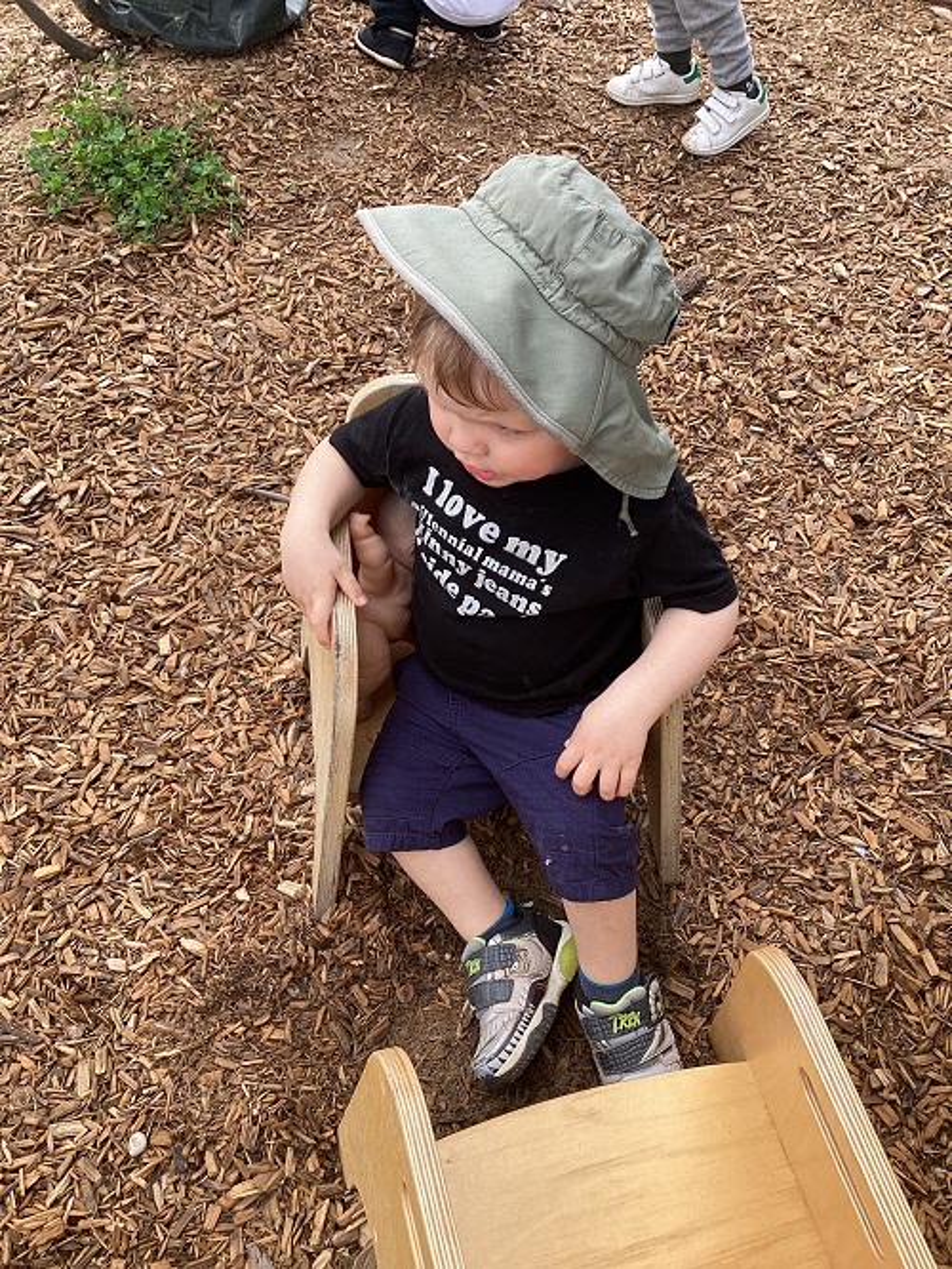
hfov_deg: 45.5
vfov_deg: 58.3
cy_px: 634
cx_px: 476
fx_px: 1136
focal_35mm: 31
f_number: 2.4
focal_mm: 3.3
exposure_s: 1/144
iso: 25
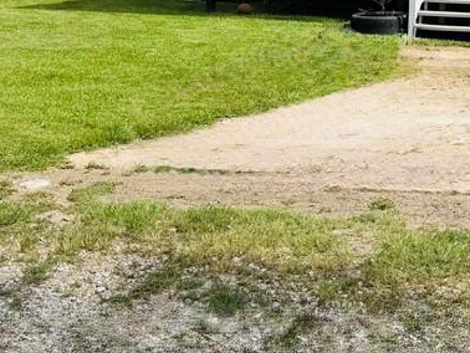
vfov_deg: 20.8
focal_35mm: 65
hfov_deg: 27.1
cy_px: -96
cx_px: 531
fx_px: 883
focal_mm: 6.76
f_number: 1.78
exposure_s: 1/4049
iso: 80
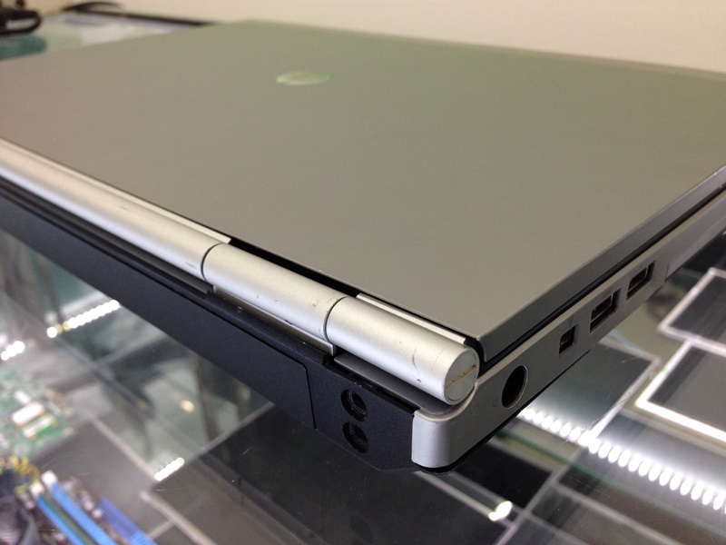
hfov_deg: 55.4
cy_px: 272
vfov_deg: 42.9
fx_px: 692
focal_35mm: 33
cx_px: 363
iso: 64
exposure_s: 1/33
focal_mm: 4.12
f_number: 2.4
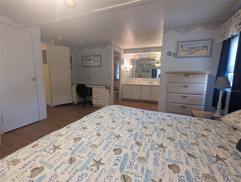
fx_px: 112
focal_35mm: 16
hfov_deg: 94.4
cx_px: 120
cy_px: 91
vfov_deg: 78.2
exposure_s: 1/108
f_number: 2.2
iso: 451
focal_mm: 2.35
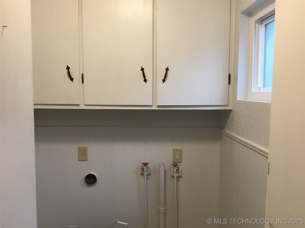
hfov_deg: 58.4
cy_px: 114
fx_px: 273
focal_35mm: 31
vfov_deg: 45.4
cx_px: 152
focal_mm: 3.3
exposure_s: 1/30
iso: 80
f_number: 2.4
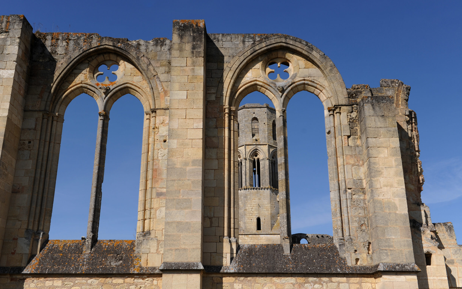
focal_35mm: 39
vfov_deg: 32.8
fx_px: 491
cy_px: 138
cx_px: 231
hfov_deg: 50.4
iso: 200
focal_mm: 38
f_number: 6.3
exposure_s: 1/1250
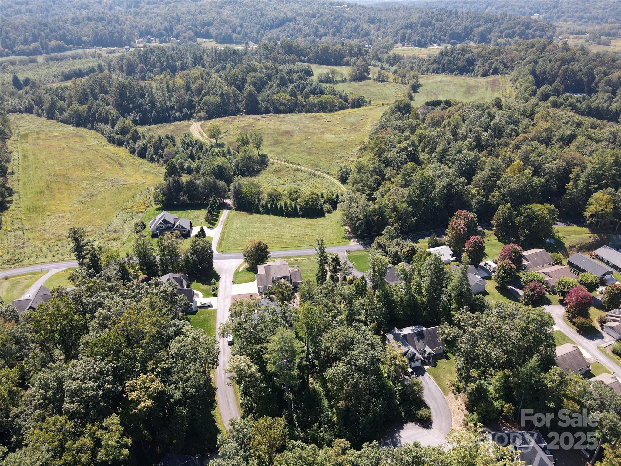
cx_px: 310
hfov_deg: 71.6
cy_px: 233
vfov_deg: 56.8
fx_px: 431
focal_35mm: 24
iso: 100
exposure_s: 1/240
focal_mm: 4.5
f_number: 2.8
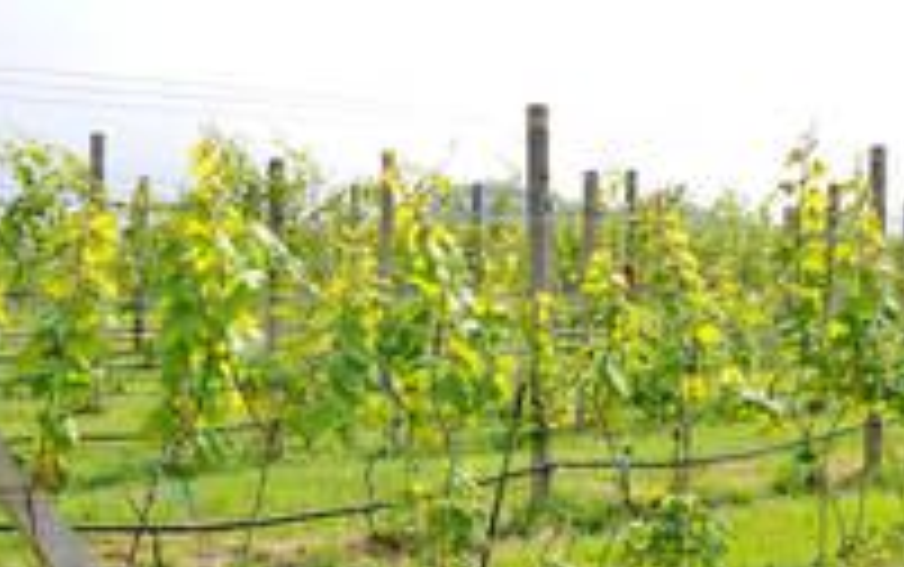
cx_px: 310
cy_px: 452
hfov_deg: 34.7
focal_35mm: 58
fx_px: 1434
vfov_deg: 22.1
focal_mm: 17
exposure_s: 1/160
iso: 100
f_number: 8
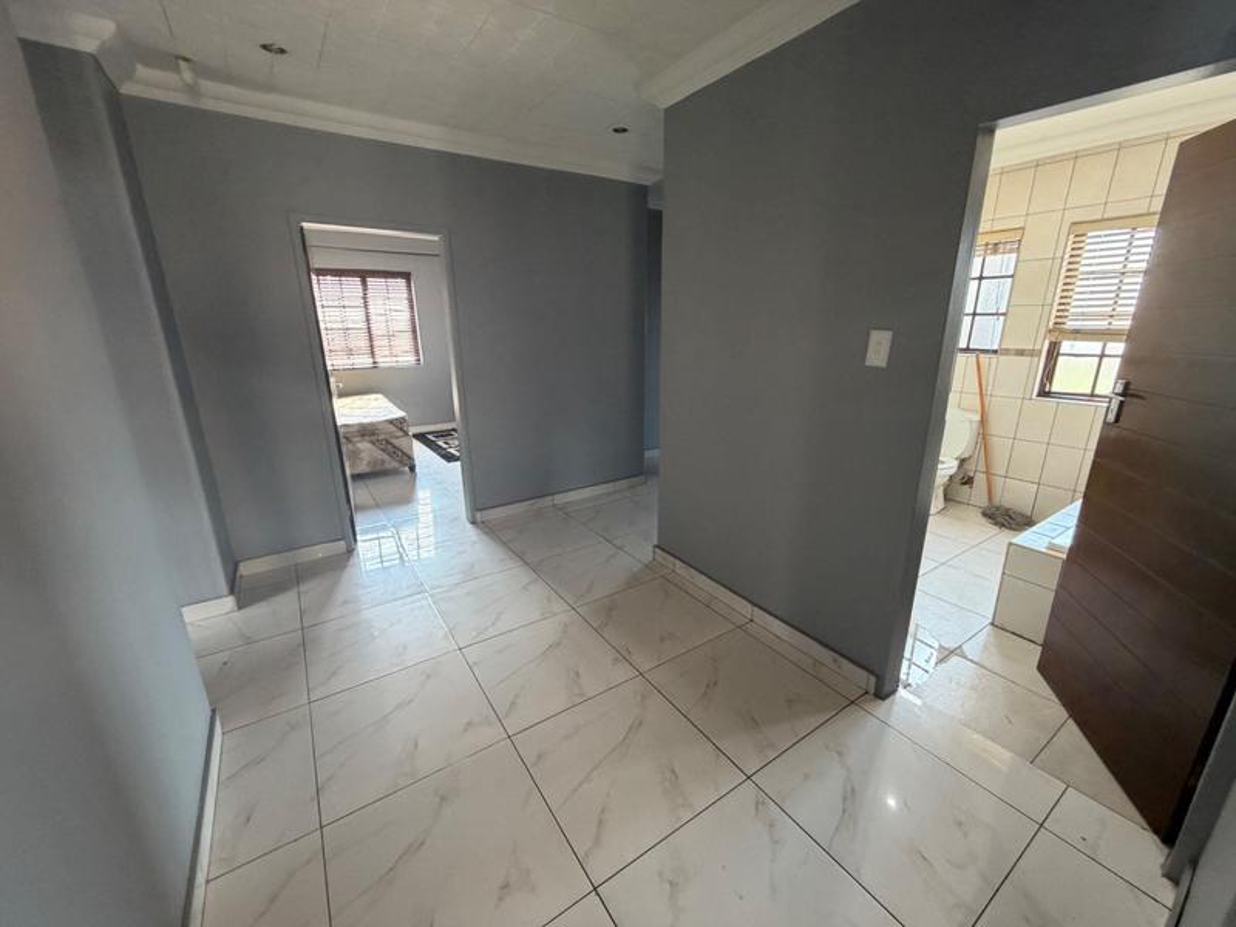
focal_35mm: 14
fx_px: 500
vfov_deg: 85.7
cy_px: 464
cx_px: 618
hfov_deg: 102.1
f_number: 2.2
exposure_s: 1/50
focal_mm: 2.22
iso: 200
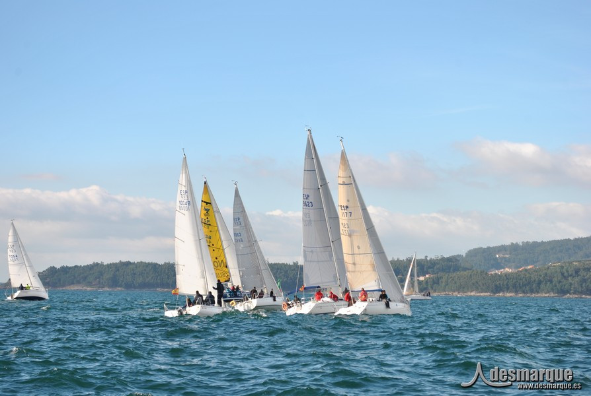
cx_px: 296
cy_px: 198
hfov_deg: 24.6
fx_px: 1357
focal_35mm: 82
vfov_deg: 16.6
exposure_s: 1/200
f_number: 7.1
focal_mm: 55
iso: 100
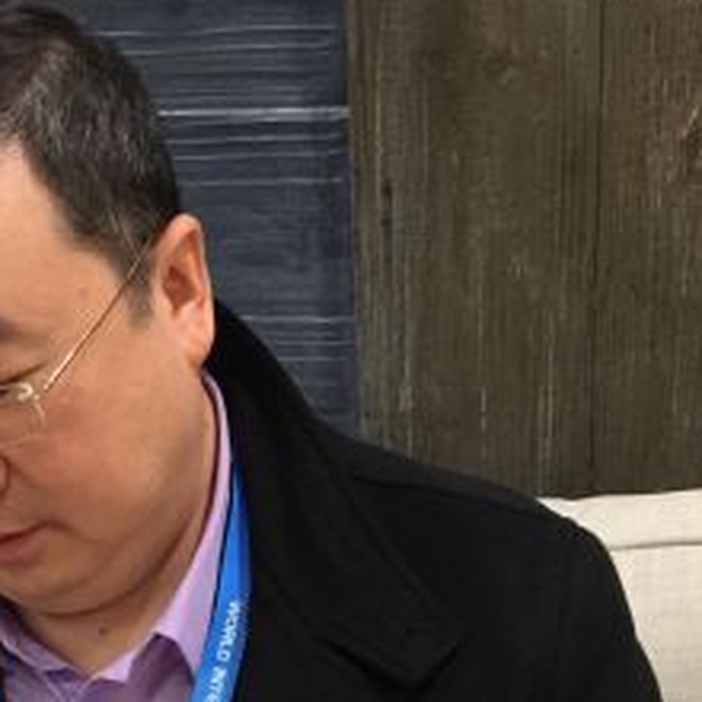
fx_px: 2134
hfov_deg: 18.6
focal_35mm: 93
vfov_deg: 17.5
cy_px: 909
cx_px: 227
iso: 125
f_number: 2.2
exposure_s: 1/15
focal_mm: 4.15
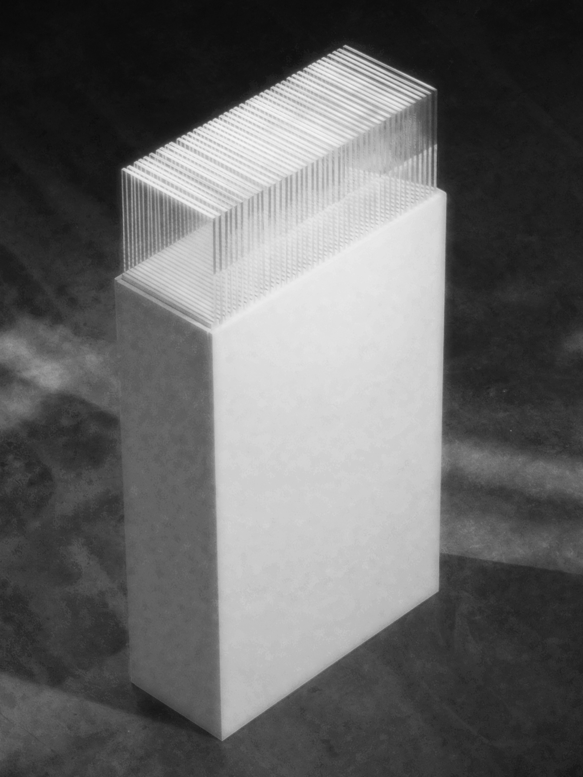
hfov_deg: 8.7
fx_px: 3817
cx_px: 292
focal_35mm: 170
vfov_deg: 11.6
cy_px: 388
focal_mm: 30.6
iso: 220
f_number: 5
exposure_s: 1/100
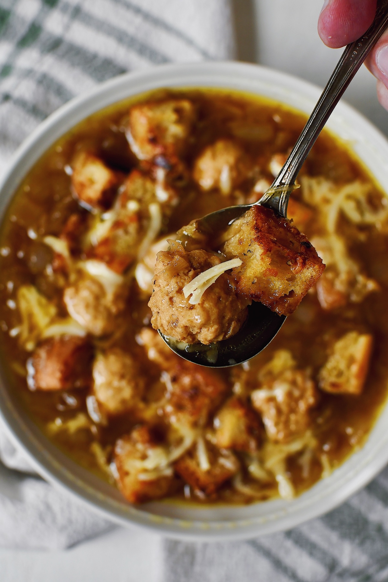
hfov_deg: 26.0
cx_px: 194
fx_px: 841
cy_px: 291
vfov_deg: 38.2
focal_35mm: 52
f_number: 5
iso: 500
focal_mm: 35
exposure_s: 1/125
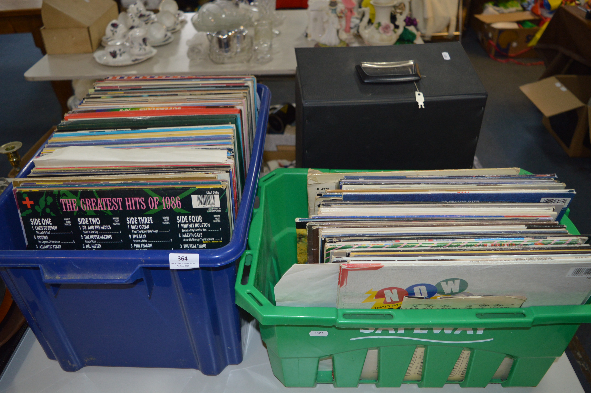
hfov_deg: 62.0
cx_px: 296
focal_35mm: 30
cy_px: 196
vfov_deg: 43.5
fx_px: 492
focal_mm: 20
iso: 720
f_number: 3.8
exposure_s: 1/60
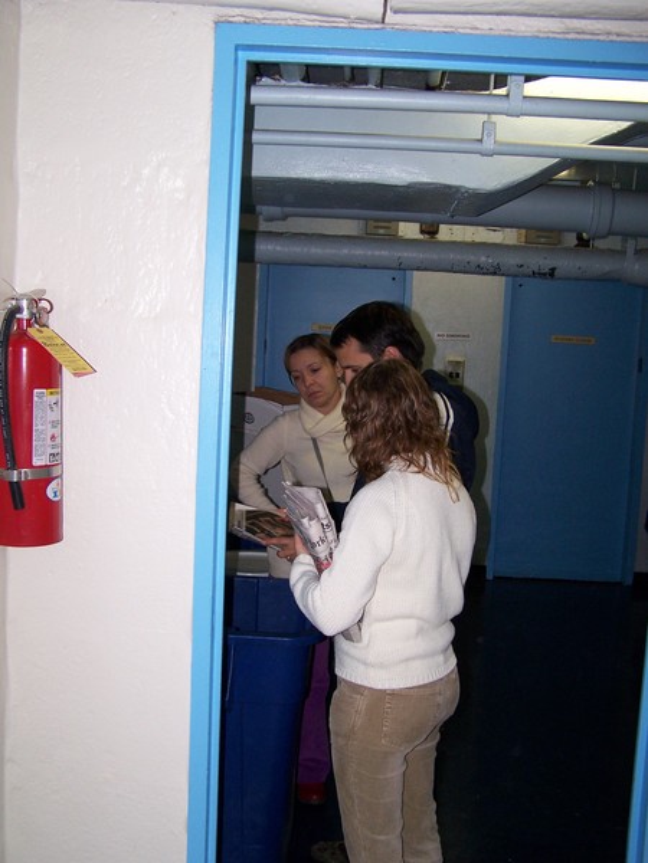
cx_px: 324
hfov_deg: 37.7
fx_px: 948
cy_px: 432
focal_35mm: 38
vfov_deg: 49.0
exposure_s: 1/60
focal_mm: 6.3
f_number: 2.8
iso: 140
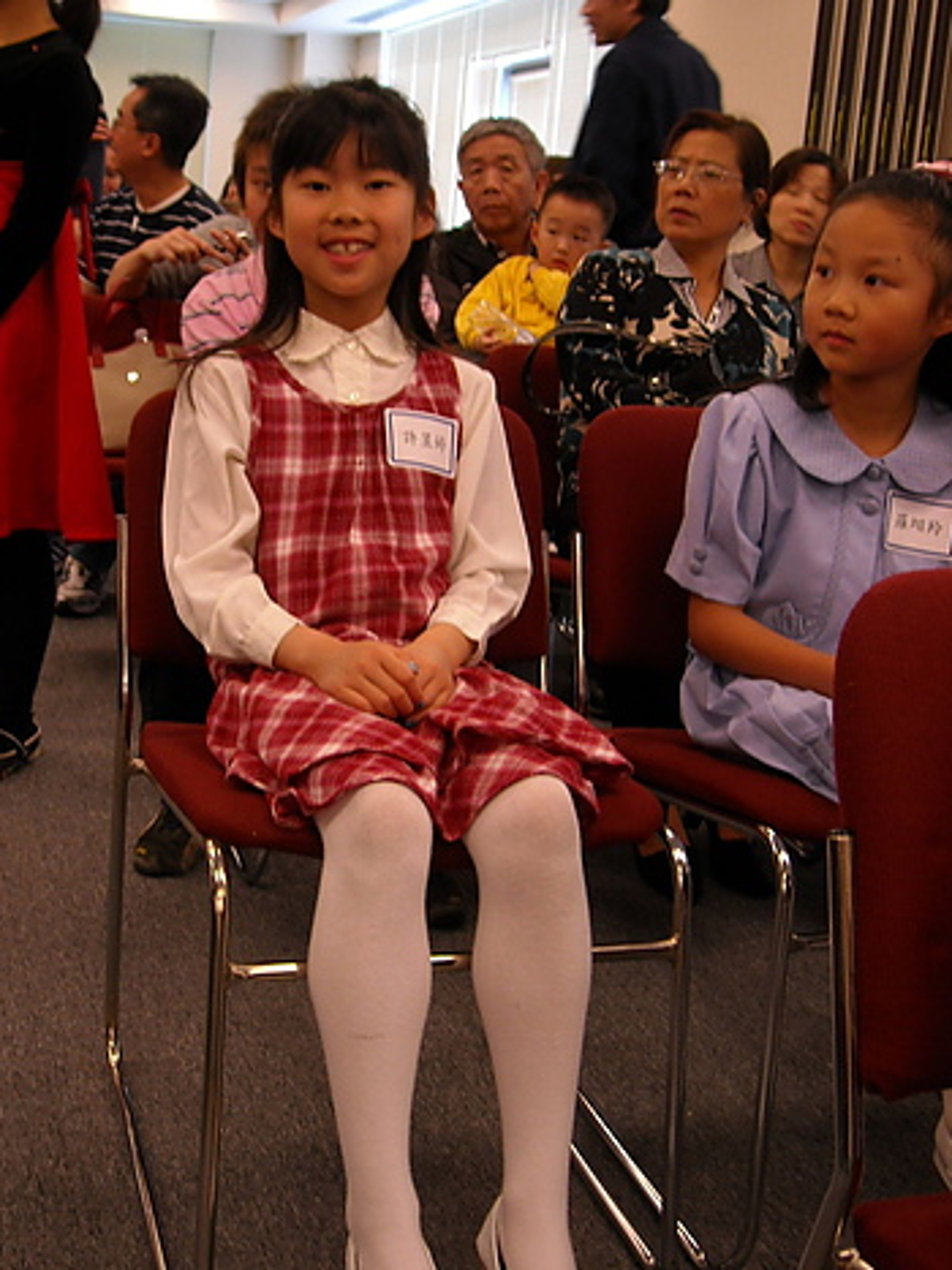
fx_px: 1651
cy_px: 628
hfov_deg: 32.1
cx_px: 394
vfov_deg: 42.1
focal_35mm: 45
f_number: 2.8
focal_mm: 5.7
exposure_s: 1/17
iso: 64
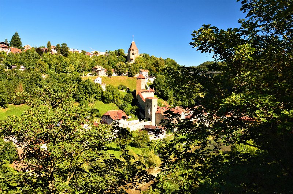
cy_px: 97
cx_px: 146
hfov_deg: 67.5
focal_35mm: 27
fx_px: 219
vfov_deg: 47.7
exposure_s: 1/100
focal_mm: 18
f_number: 9
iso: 320
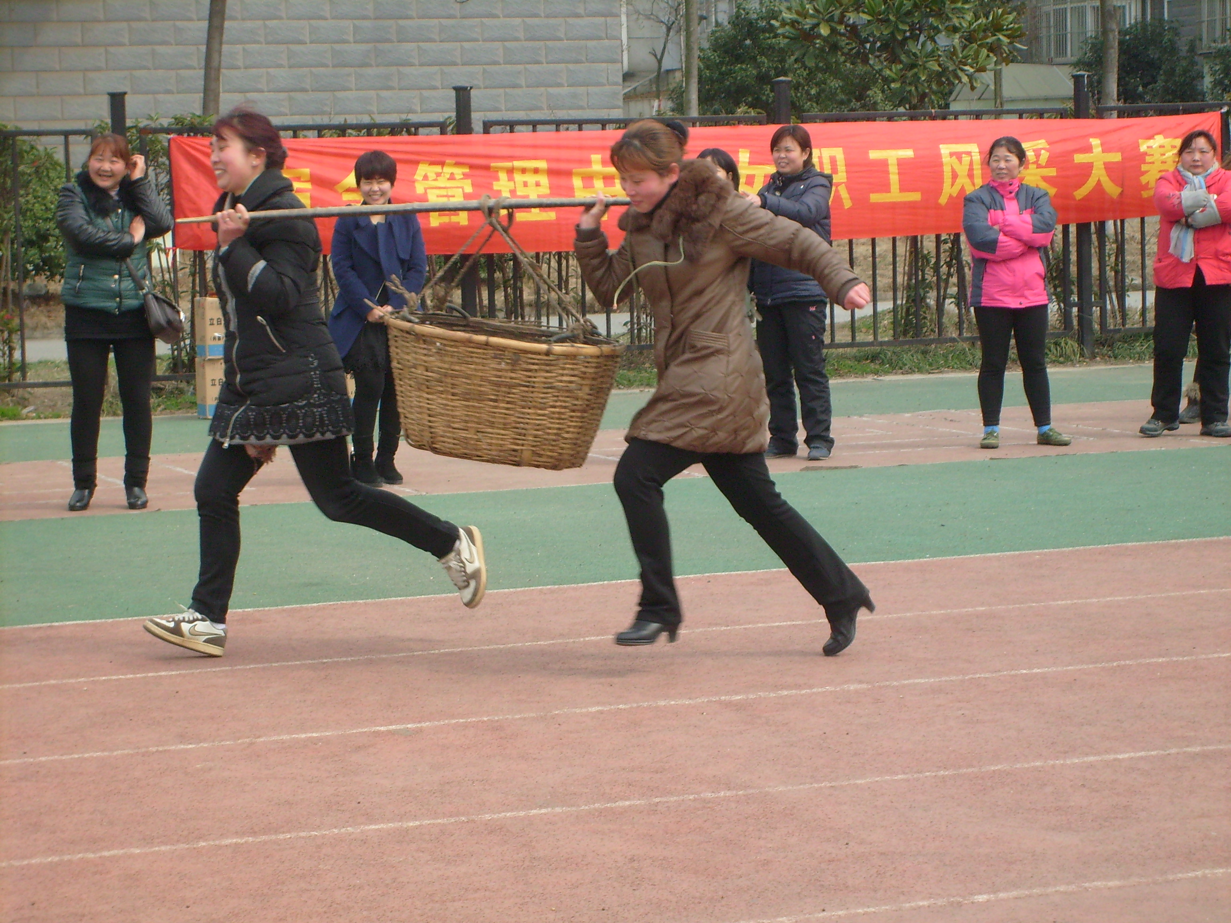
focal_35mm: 106
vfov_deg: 14.0
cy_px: 462
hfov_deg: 18.5
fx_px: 3770
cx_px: 616
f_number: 4.9
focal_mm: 17.4
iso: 80
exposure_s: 1/350
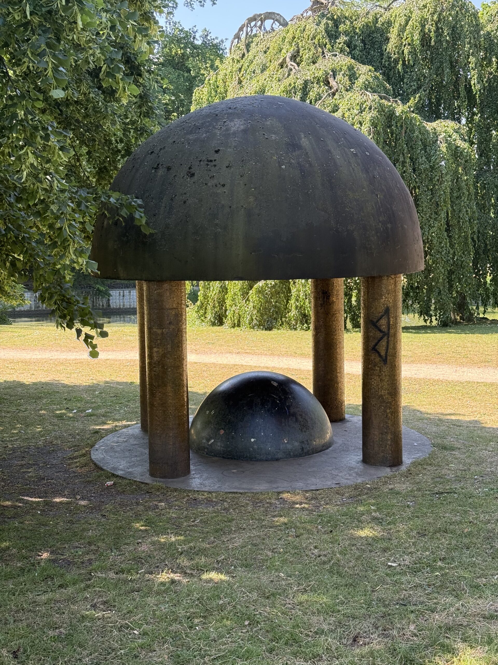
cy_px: 332
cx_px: 249
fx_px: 921
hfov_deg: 30.3
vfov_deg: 39.7
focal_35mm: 48
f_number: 1.78
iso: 80
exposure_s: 1/432
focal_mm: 6.76
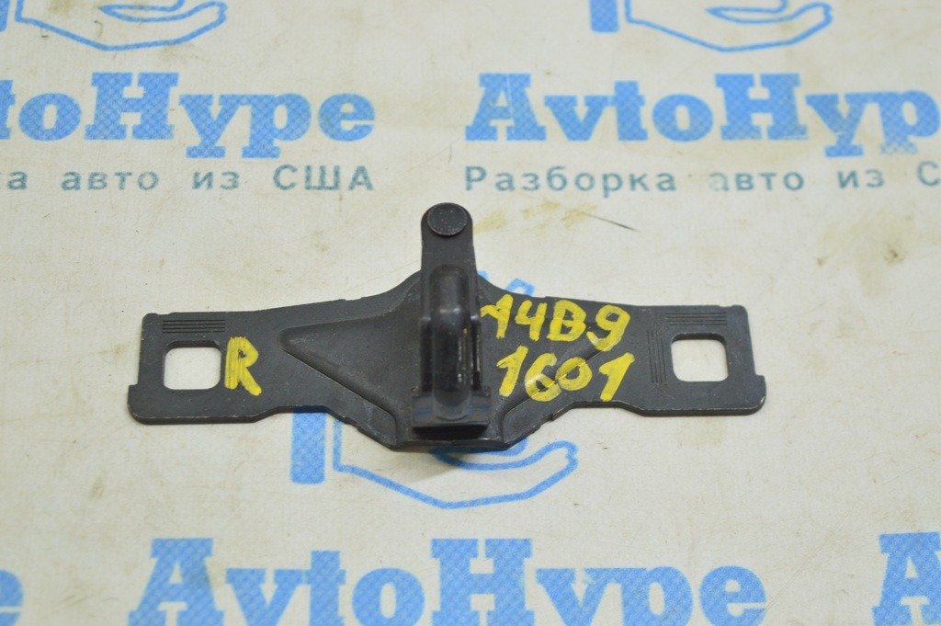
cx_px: 470
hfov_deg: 28.1
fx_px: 1880
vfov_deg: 18.9
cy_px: 313
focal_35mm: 72
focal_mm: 48
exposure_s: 1/20
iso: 400
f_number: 5.6
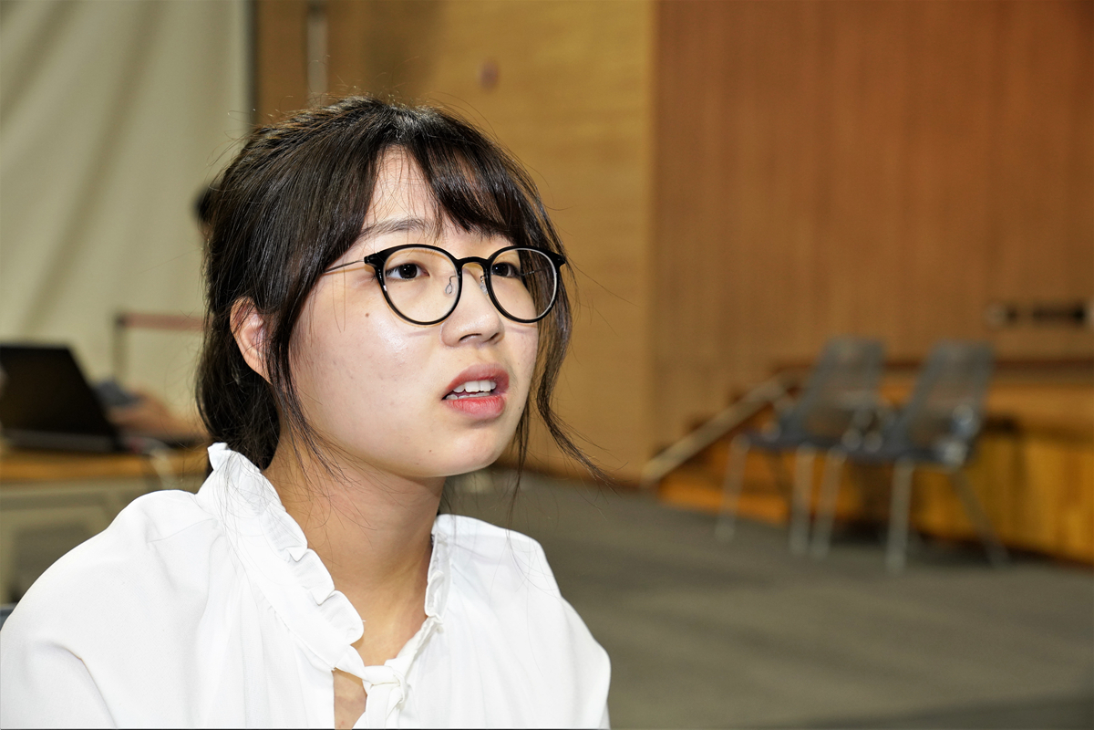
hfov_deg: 28.8
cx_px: 547
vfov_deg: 19.5
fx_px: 2127
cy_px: 365
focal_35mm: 70
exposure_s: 1/80
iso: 1600
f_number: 5
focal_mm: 70
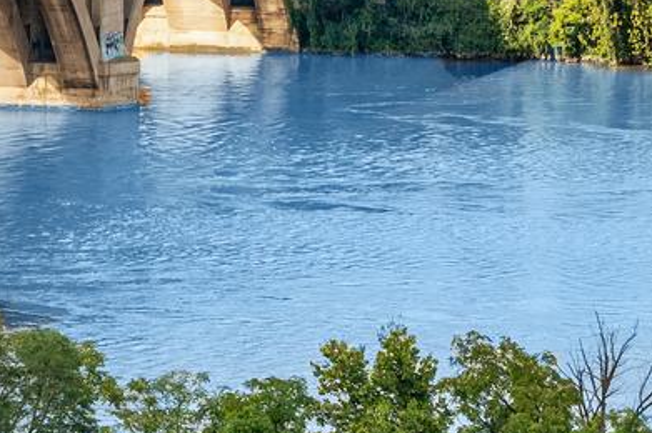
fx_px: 6641
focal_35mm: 367
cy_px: -510
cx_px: -110
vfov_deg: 3.7
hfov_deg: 5.6
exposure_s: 1/200
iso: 320
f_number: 8
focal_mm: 70
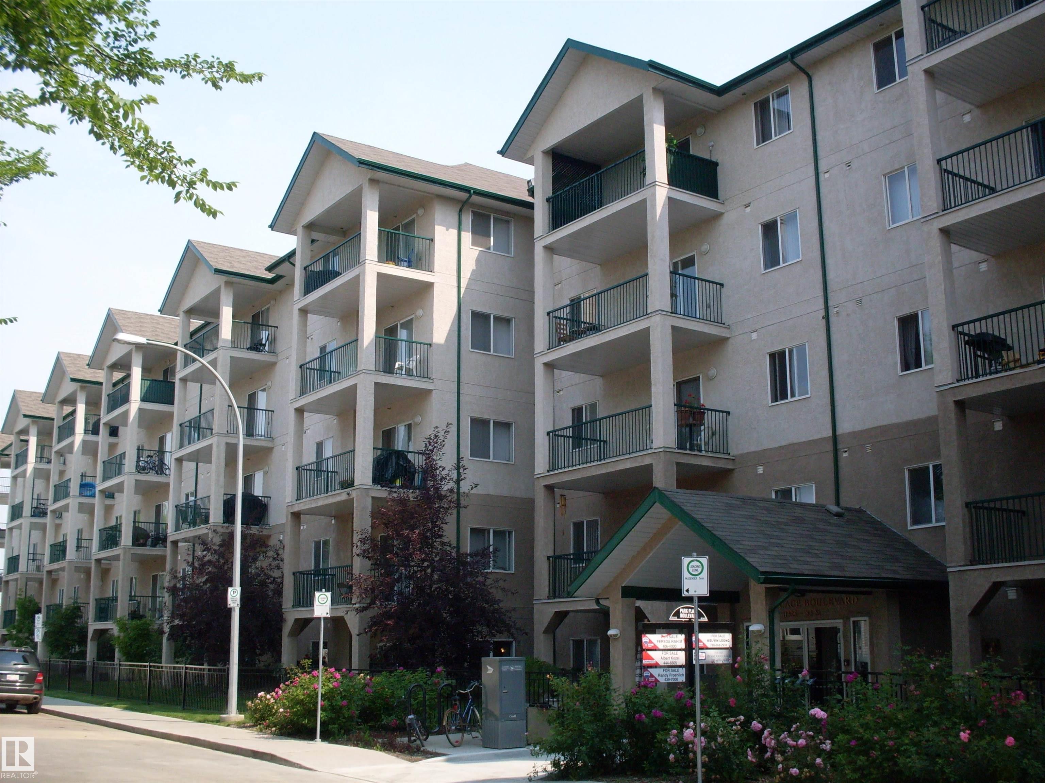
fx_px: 1147
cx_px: 522
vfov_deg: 37.7
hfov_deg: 49.0
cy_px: 392
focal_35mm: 38
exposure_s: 1/125
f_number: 8.4
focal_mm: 6.3
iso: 80
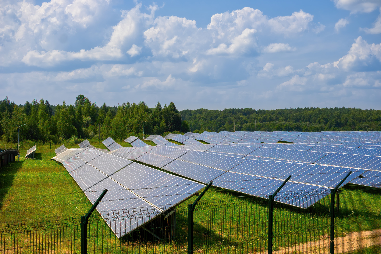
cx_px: 190
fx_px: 794
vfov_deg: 18.2
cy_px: 127
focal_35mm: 75
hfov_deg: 27.0
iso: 200
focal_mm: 50
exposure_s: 1/680
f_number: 7.1
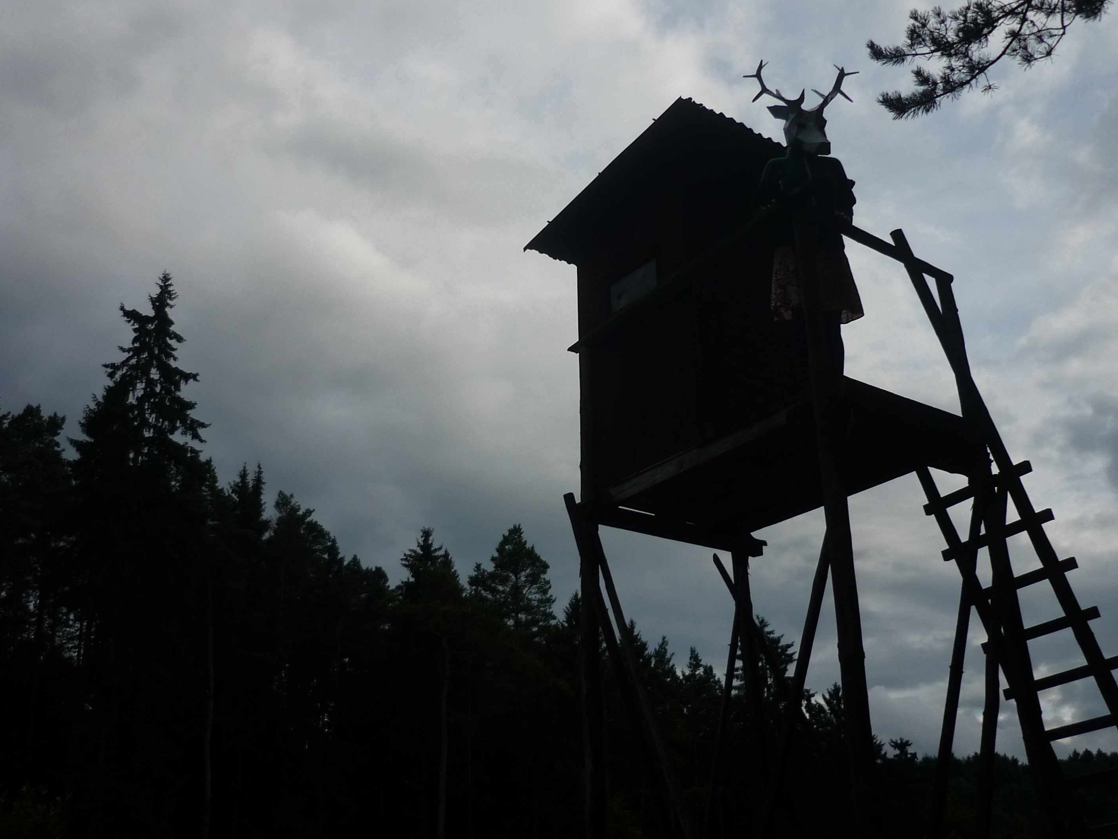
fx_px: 1227
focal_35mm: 38
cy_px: 380
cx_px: 582
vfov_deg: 37.7
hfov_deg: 49.0
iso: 100
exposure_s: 1/250
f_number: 8
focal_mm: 5.5
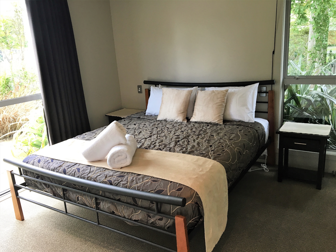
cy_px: 126
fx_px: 281
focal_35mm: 29
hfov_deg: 61.7
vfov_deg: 48.2
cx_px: 168
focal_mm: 4.15
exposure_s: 1/33
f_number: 2.2
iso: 50
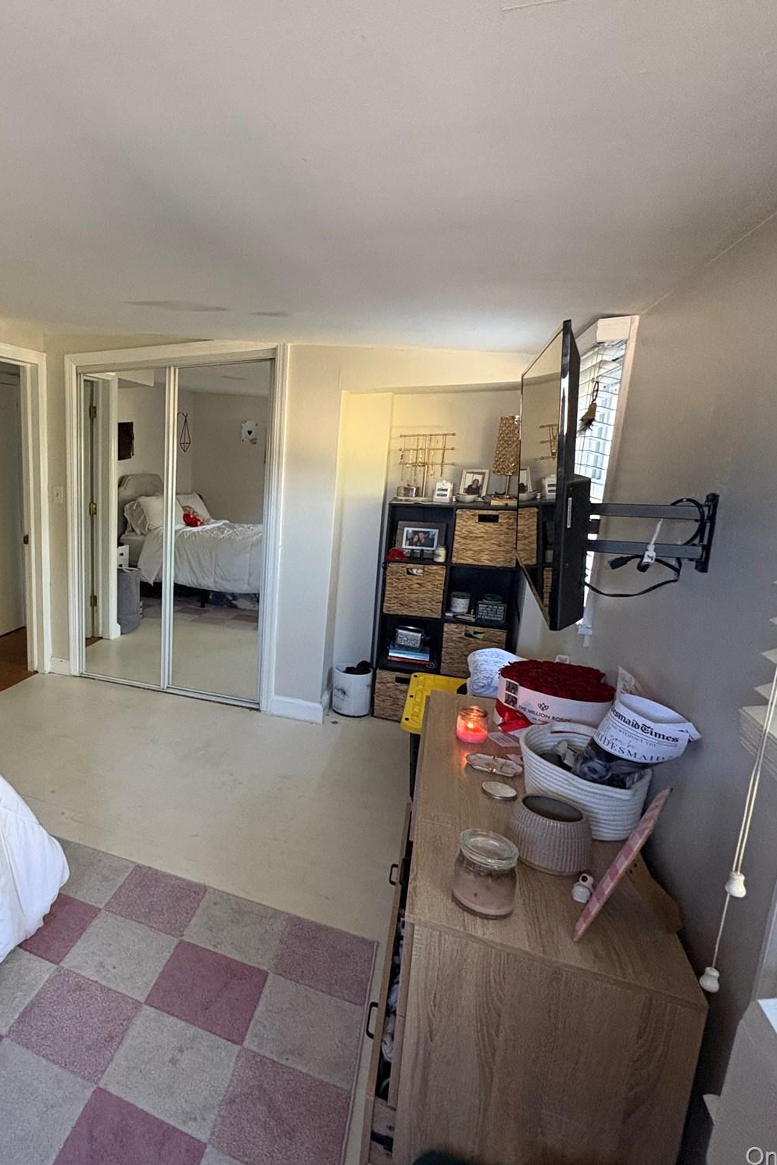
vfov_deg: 84.0
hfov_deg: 55.2
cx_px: 104
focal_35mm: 20
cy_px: 575
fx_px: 647
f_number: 2.2
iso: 500
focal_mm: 2.22
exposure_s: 1/60
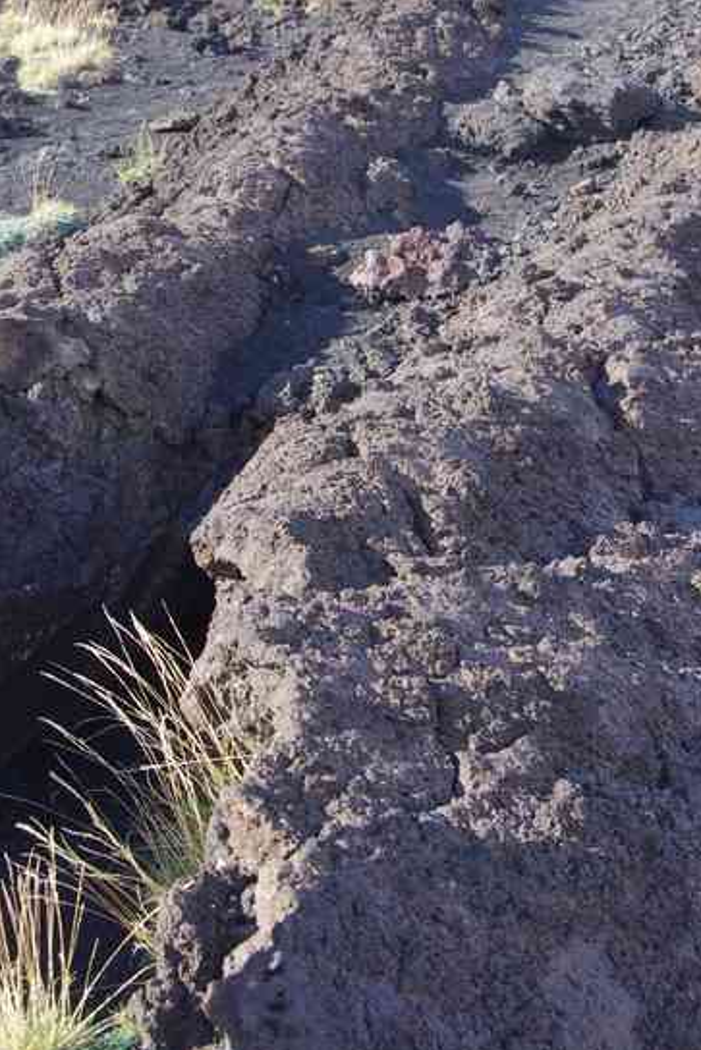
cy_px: 281
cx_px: 392
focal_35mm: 79
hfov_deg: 17.3
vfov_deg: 25.4
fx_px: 2306
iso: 200
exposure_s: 1/60
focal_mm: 29.4
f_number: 6.3
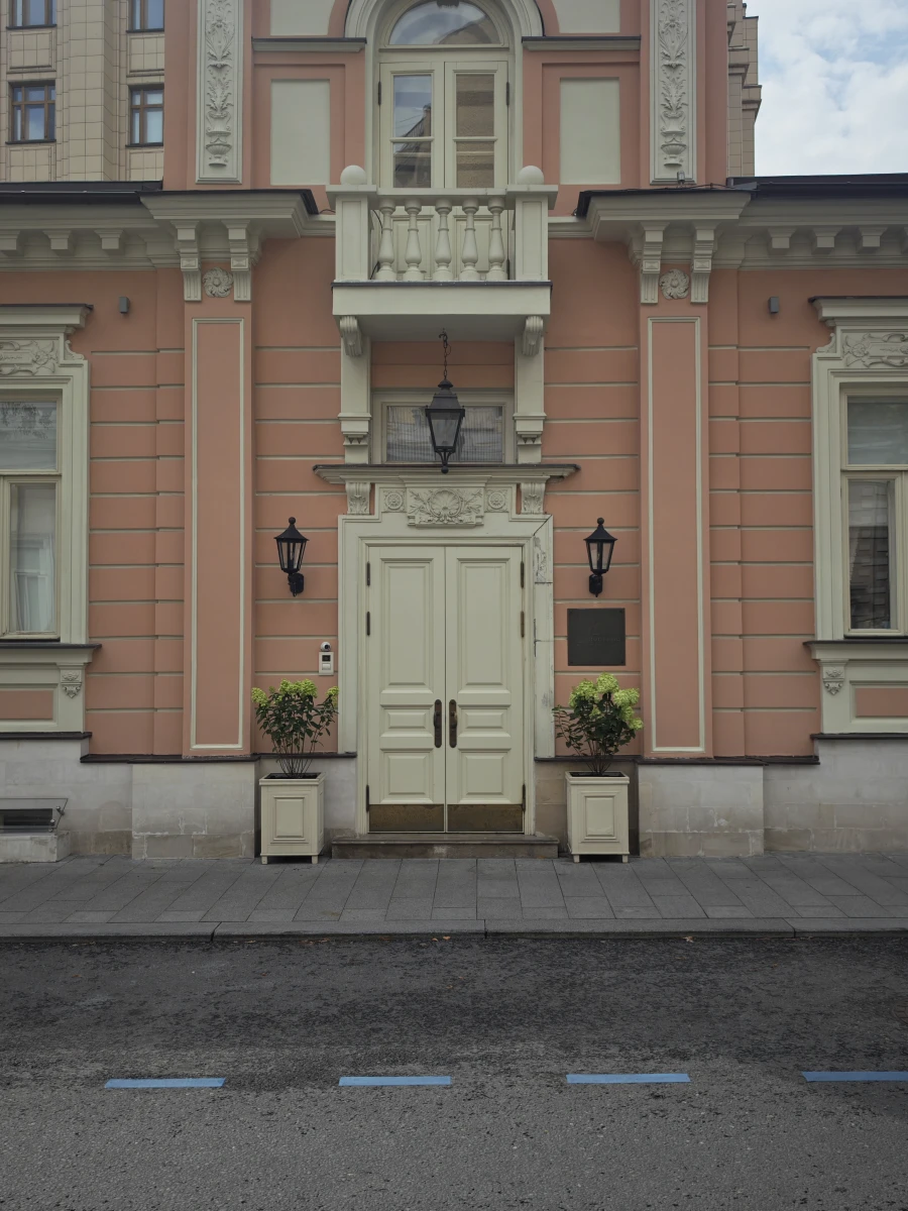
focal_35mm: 35
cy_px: 606
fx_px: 1224
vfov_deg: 52.6
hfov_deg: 40.7
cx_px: 454
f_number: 2
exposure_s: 1/2315
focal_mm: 8.72
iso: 50
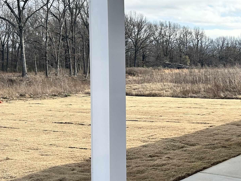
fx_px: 390
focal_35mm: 56
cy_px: 70
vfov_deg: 26.0
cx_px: 204
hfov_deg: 33.0
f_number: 1.5
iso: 50
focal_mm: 5.7
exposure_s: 1/2994
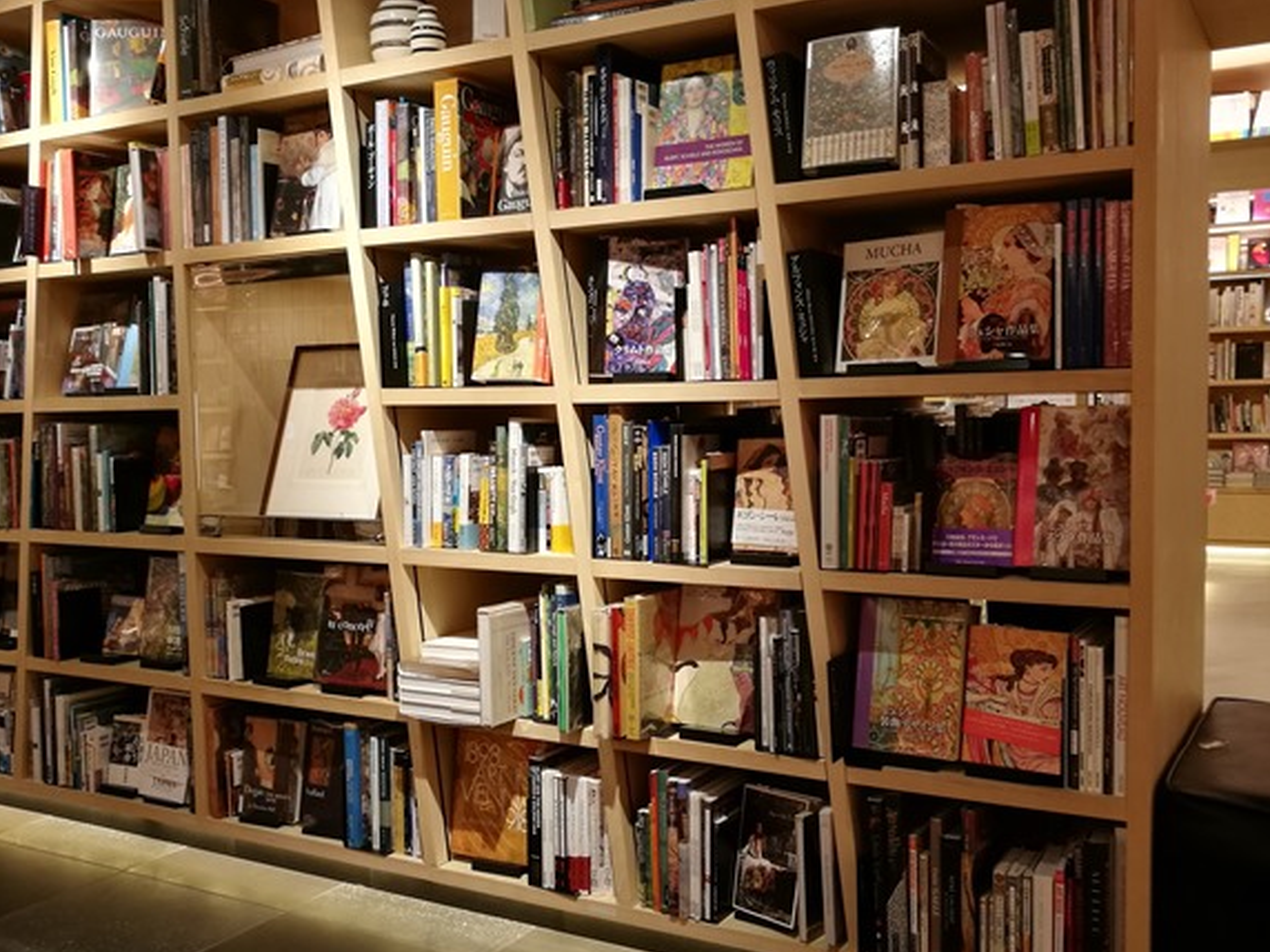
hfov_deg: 53.9
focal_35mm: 34
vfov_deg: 41.8
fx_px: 1247
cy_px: 490
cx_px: 666
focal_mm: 4.5
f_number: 2.2
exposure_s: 1/33.3
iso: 200
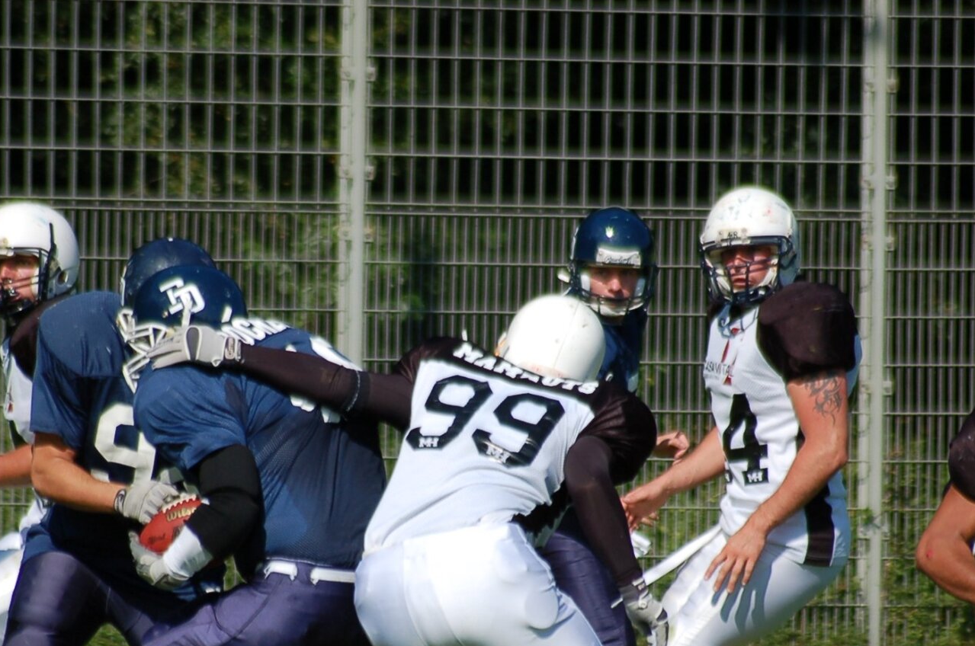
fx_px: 16735
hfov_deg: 3.3
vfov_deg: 2.2
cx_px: 451
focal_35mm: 619
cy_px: 506
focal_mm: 240
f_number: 5.6
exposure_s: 1/1250
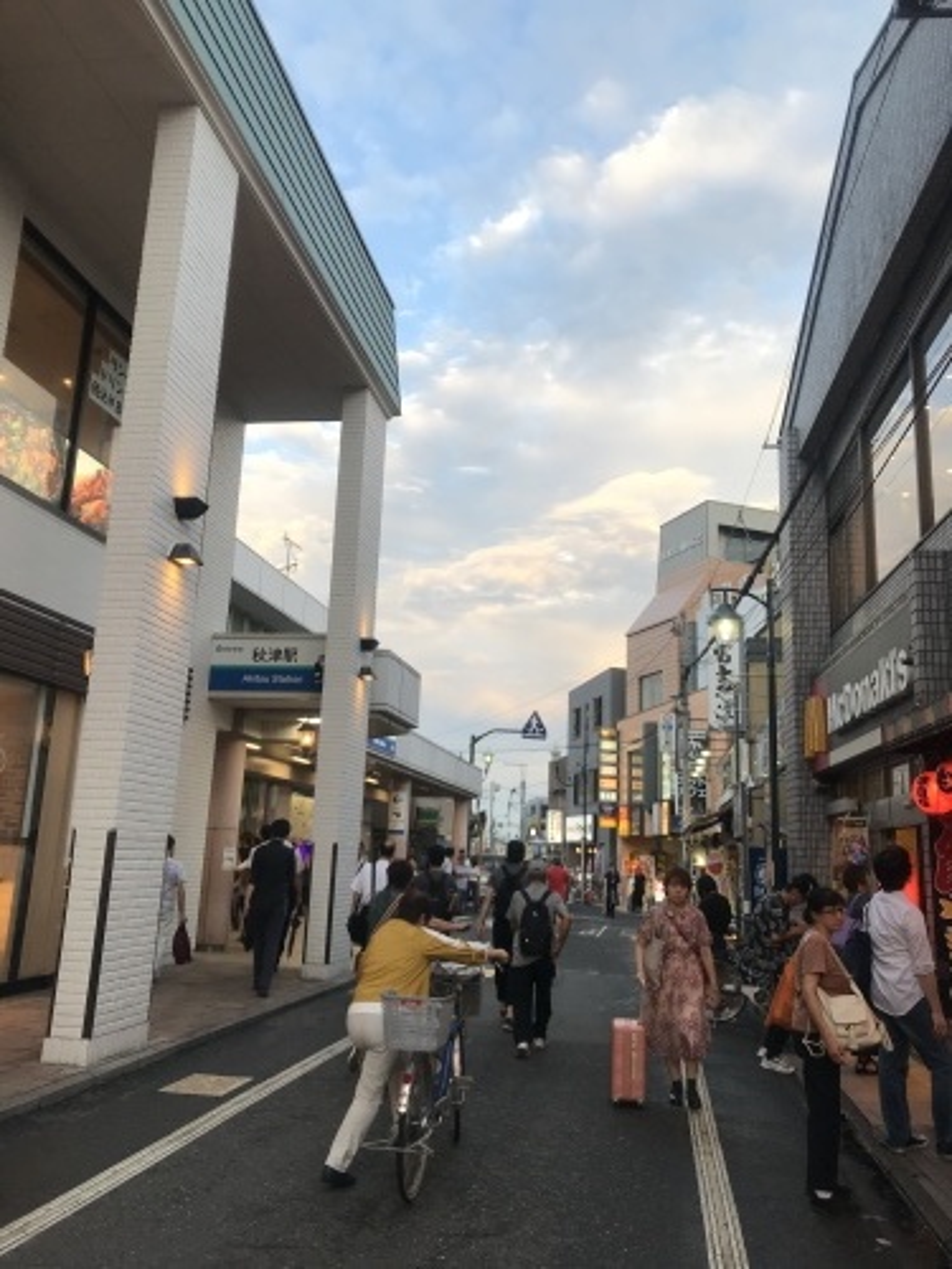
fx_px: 1027
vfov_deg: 63.4
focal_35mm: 28
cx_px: 476
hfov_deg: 49.7
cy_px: 634
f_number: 1.8
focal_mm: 3.99
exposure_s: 1/119
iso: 20
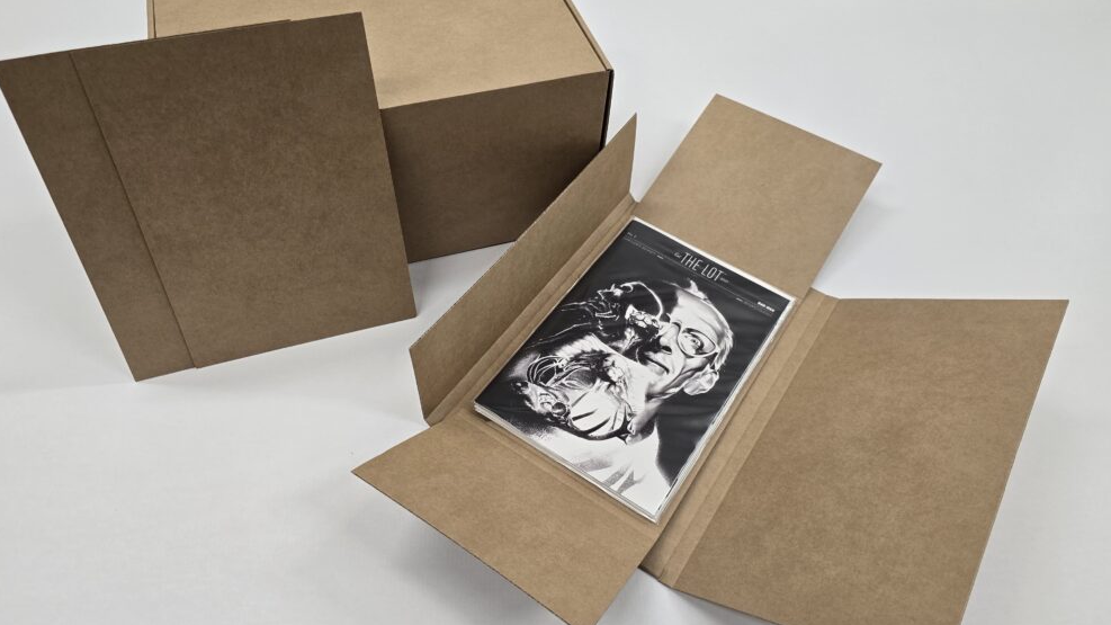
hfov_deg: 71.9
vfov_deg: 44.4
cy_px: 322
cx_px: 536
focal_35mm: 26
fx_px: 766
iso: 125
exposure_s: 1/100
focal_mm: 6.3
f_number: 1.7
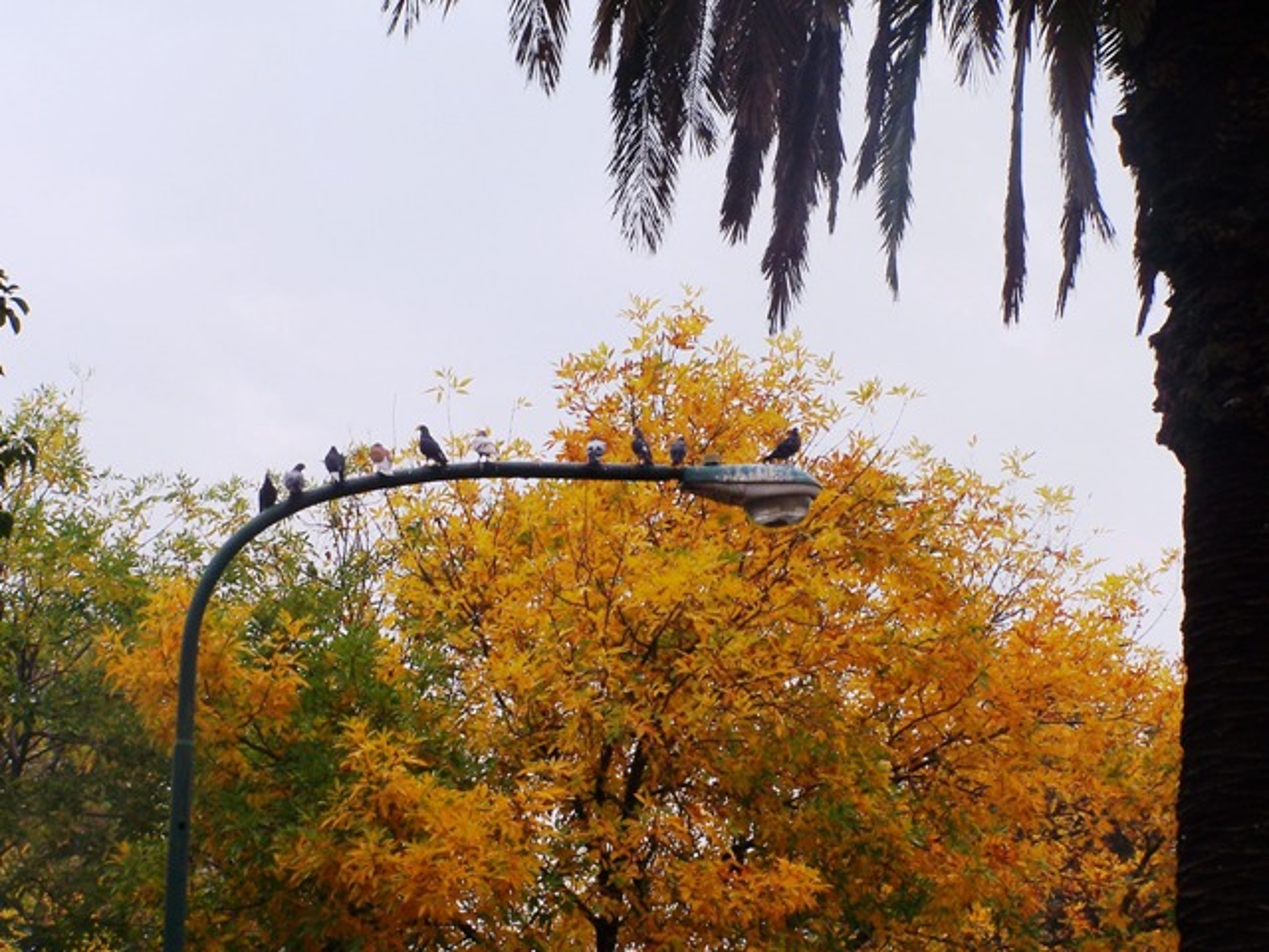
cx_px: 634
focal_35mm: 128
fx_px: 4692
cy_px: 476
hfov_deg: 15.4
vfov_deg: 11.6
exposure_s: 1/100
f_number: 8
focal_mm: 21.2
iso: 80
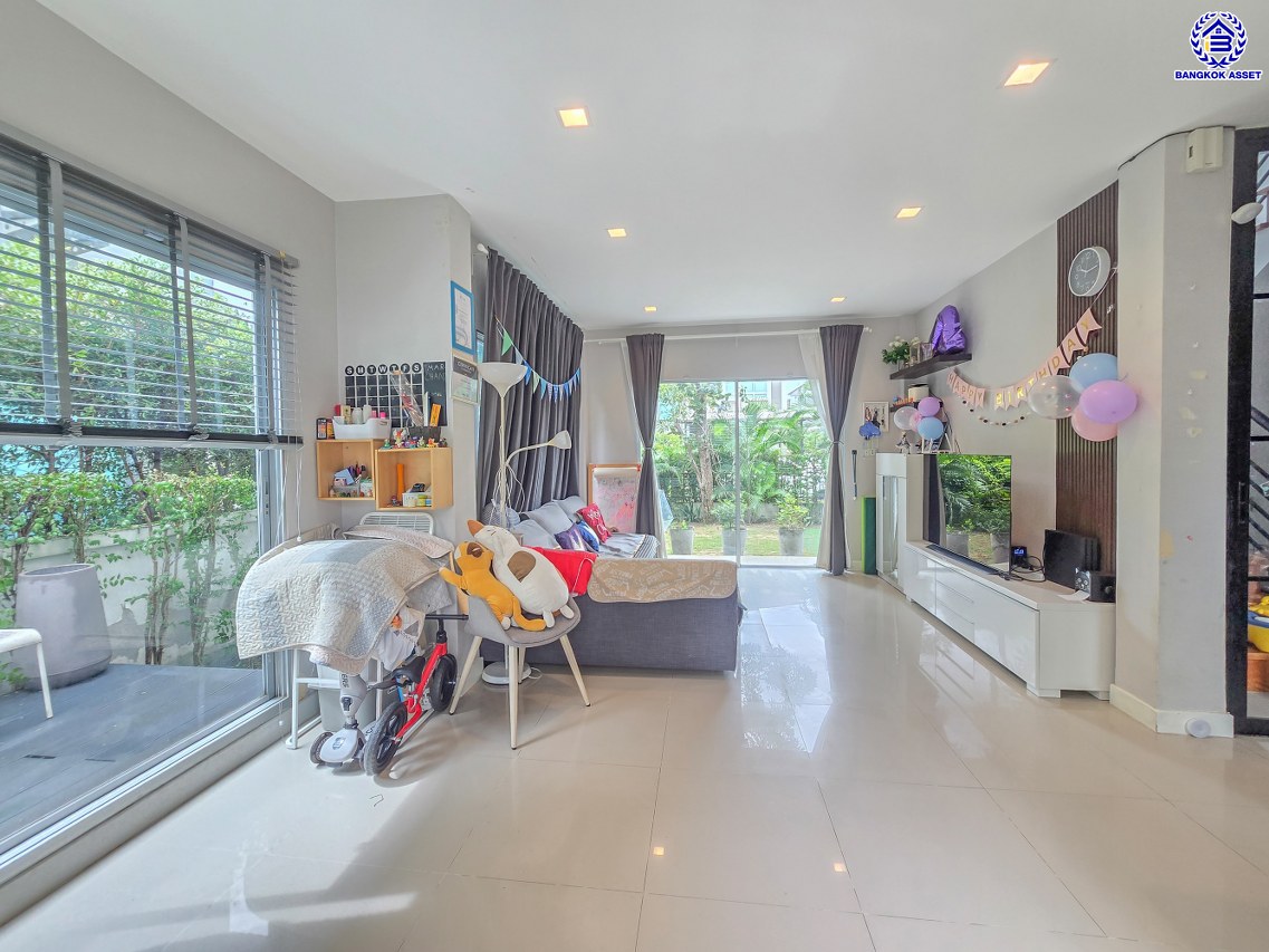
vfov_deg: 89.9
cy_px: 476
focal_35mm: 13
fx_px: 477
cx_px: 634
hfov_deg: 106.2
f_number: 2.2
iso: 50
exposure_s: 1/220
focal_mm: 2.2
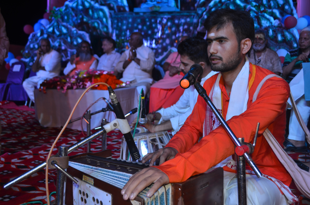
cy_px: 102
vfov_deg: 36.7
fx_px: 309
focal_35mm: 36
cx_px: 155
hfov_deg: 53.2
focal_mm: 24
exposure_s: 1/60
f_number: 4
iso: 400
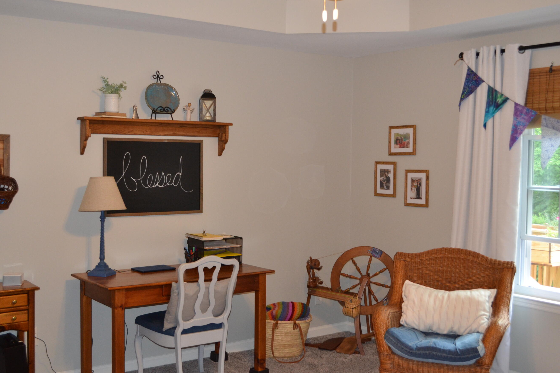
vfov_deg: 32.6
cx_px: 270
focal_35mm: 41
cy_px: 170
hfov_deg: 47.4
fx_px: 638
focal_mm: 24
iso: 1100
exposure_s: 1/60
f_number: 4
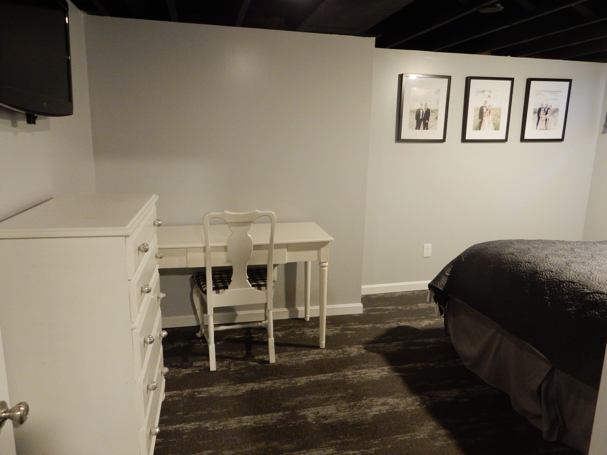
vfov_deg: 54.9
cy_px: 228
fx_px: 438
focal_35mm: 25
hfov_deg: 69.4
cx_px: 304
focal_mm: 4.5
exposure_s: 1/8
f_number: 3.7
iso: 560
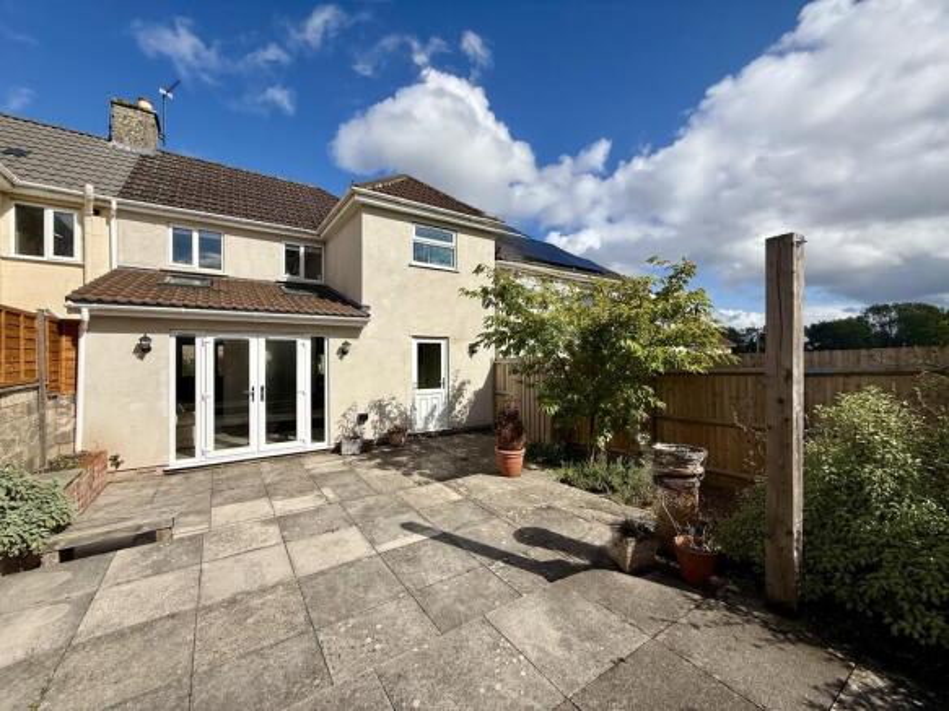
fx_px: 384
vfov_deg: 85.7
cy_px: 356
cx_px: 474
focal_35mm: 14
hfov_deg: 102.1
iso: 50
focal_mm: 2.22
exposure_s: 1/3663
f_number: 2.2
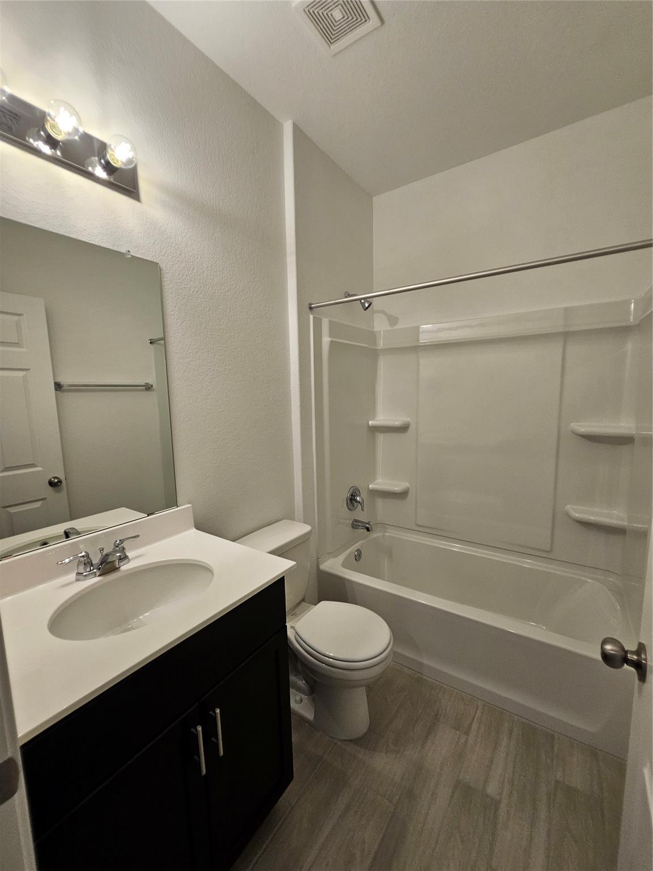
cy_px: 436
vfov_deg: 106.2
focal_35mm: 13
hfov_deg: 89.9
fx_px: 327
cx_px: 326
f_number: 2.2
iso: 100
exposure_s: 1/60
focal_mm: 2.2
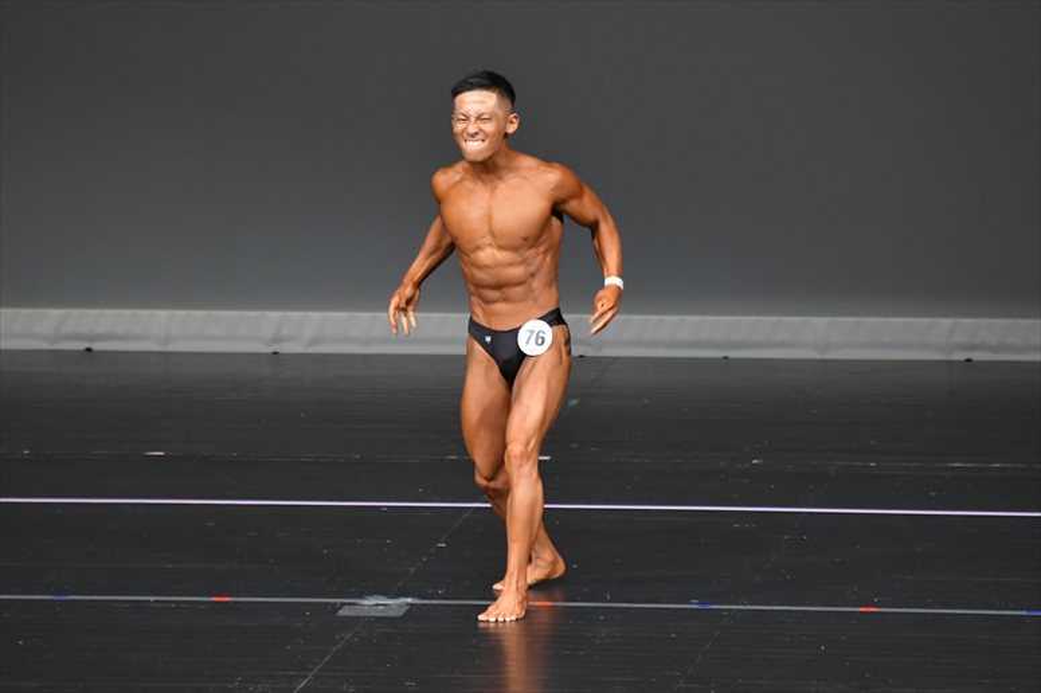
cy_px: 346
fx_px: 10839
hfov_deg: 5.5
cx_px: 520
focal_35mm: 375
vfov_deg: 3.7
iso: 4000
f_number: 5.6
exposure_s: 1/400
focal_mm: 250
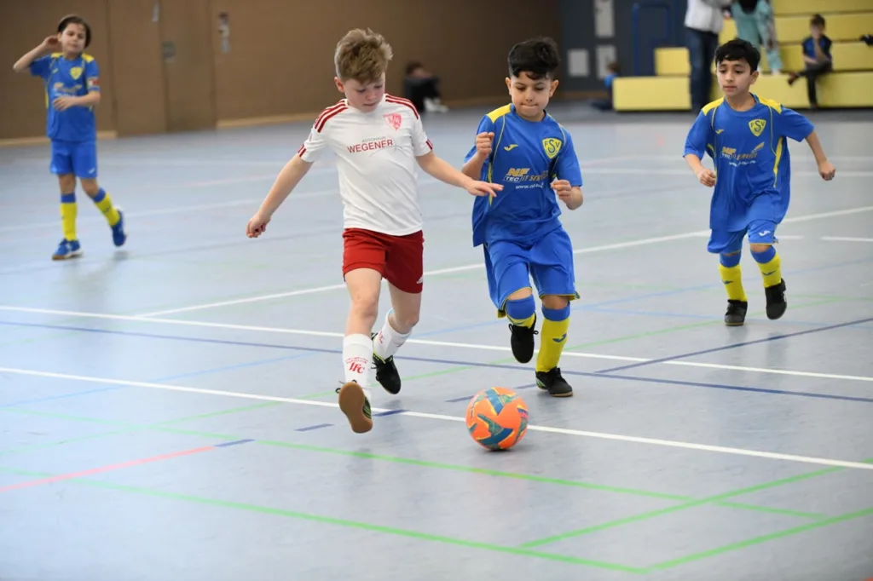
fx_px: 2812
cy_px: 290
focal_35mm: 116
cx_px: 436
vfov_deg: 11.8
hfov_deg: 17.6
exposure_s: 1/1250
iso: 8000
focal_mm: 116
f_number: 2.8
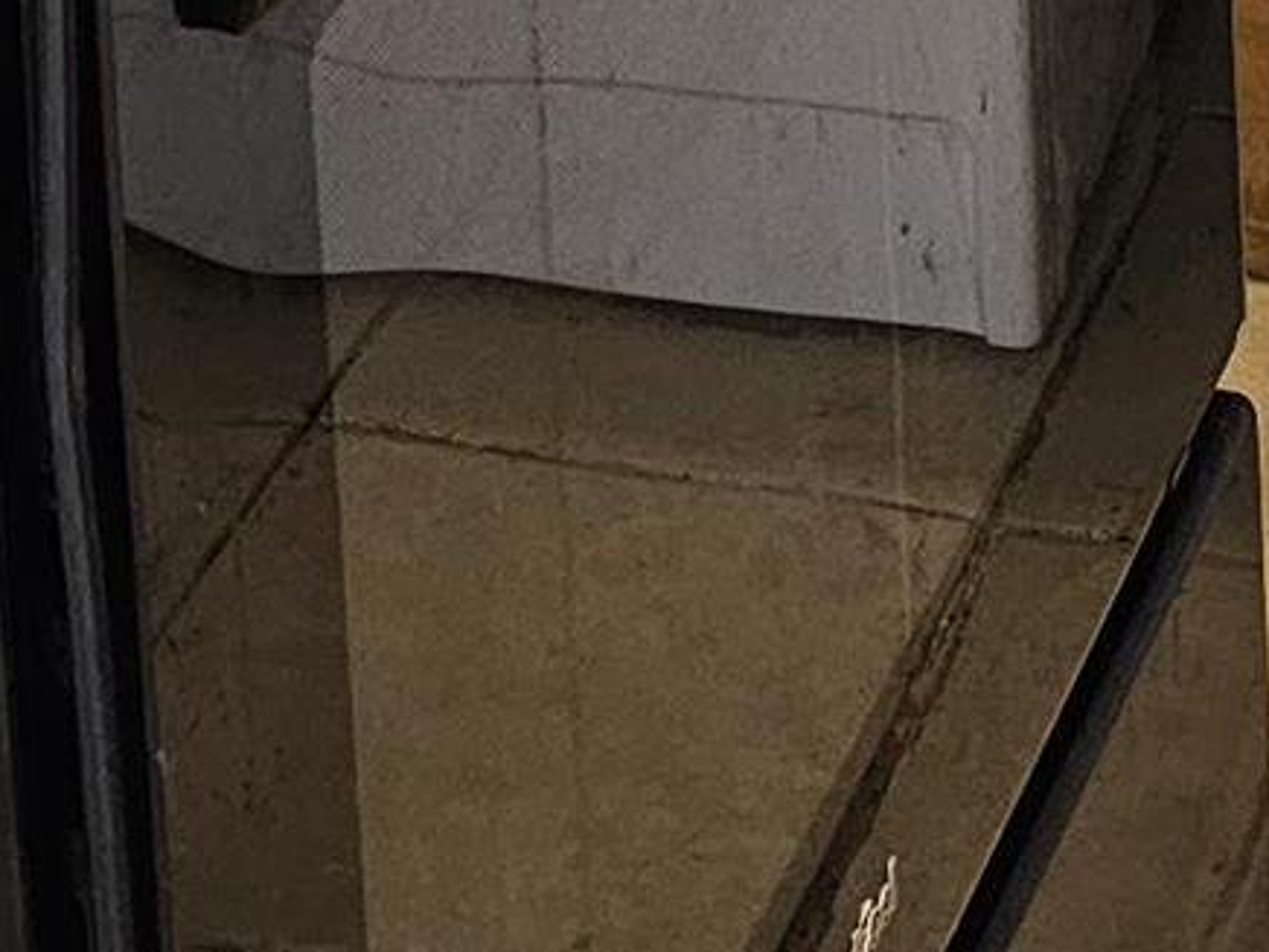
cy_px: -2149
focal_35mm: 162
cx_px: 1042
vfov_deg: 7.7
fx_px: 5939
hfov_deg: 12.1
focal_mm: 6.3
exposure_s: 1/60
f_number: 1.7
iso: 800
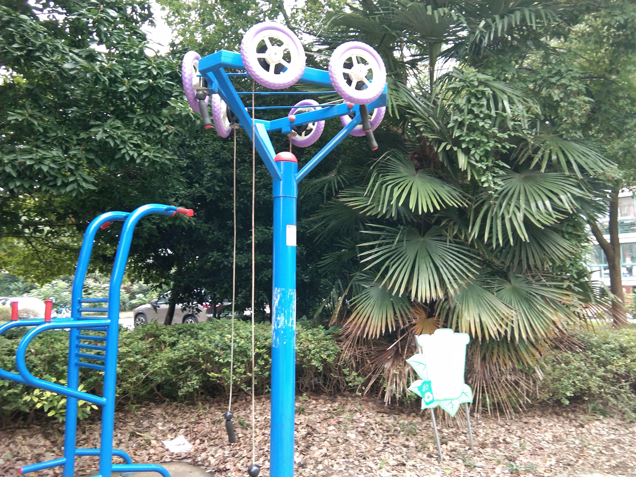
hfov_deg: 58.4
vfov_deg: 45.4
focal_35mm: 31
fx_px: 570
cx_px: 318
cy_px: 238
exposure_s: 1/50
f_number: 2.2
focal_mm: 3.69
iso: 200
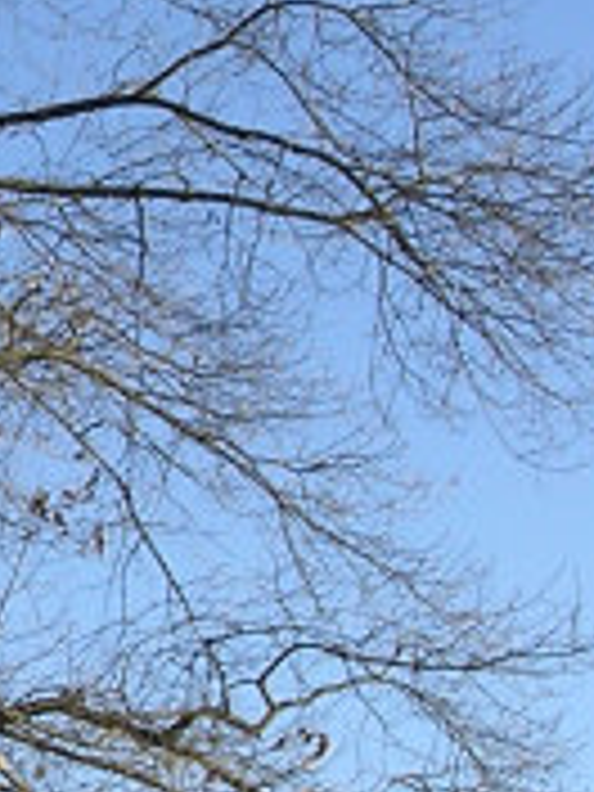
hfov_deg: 8.3
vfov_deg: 11.4
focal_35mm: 173
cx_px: -400
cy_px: 338
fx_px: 3958
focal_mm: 5.8
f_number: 5.6
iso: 100
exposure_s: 1/167
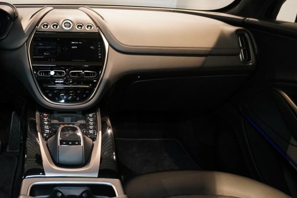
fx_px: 254
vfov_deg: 42.0
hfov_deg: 56.7
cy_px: 64
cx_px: 65
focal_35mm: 31
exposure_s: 1/20
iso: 2000
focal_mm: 13
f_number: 4
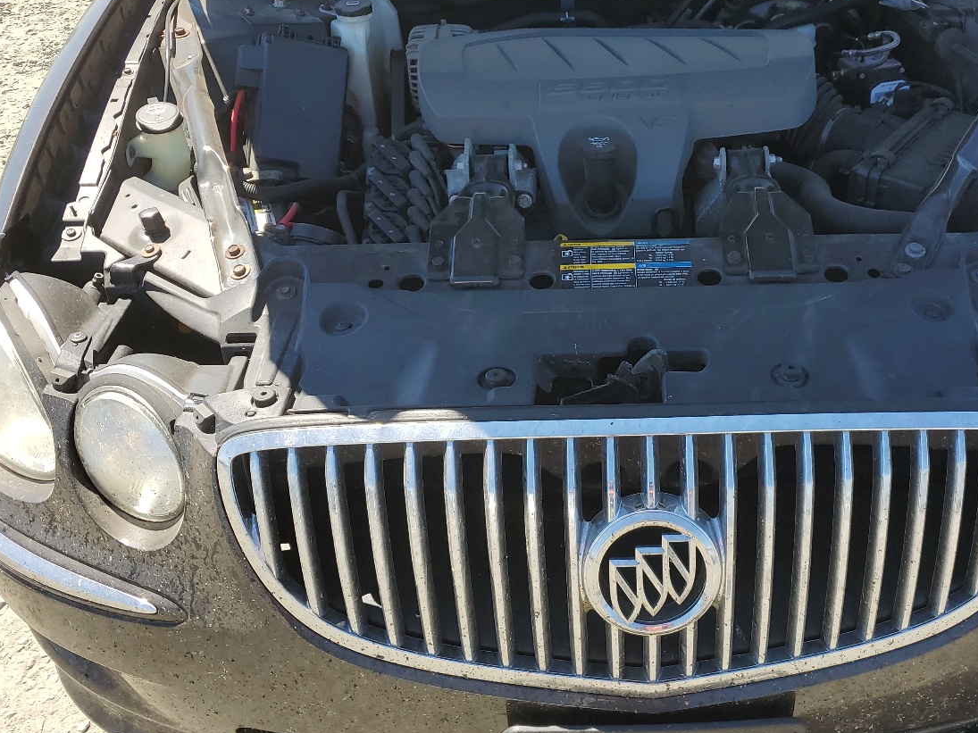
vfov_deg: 37.7
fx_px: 1073
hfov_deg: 48.0
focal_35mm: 38
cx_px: 669
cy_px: 372
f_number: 1.5
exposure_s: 1/1250
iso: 50
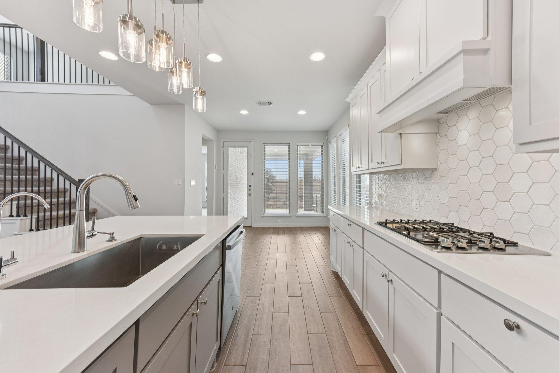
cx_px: 280
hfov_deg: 104.2
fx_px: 217
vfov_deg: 81.2
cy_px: 186
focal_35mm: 14
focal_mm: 14
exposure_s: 1/160
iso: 800
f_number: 8
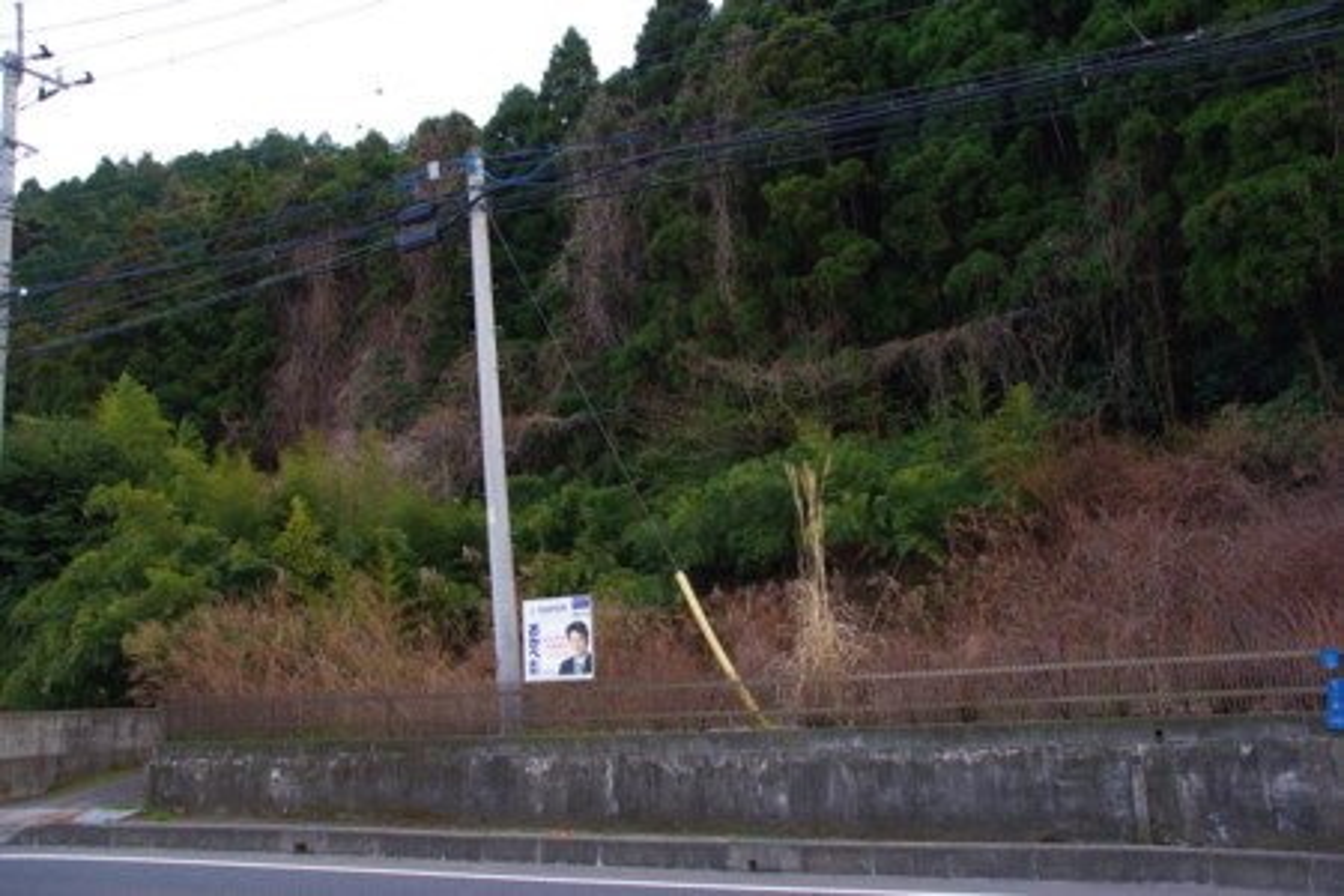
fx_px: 1232
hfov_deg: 57.2
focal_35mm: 33
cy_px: 448
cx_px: 672
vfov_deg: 40.0
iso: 200
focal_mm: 22
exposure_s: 1/45
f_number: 5.6
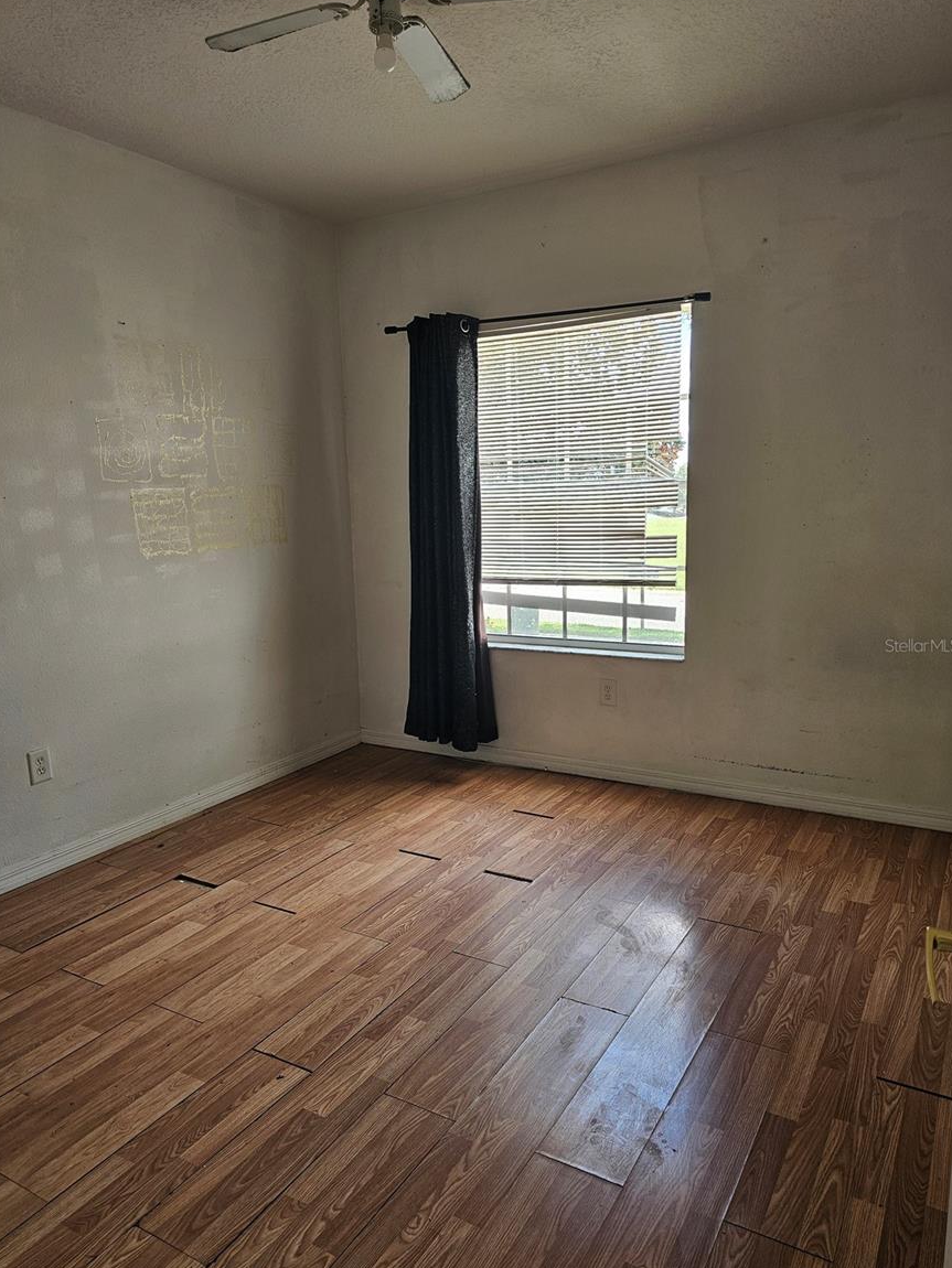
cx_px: 467
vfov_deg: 71.6
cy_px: 645
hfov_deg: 56.8
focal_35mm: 24
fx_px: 880
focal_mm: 6.3
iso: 64
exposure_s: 1/120
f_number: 1.7
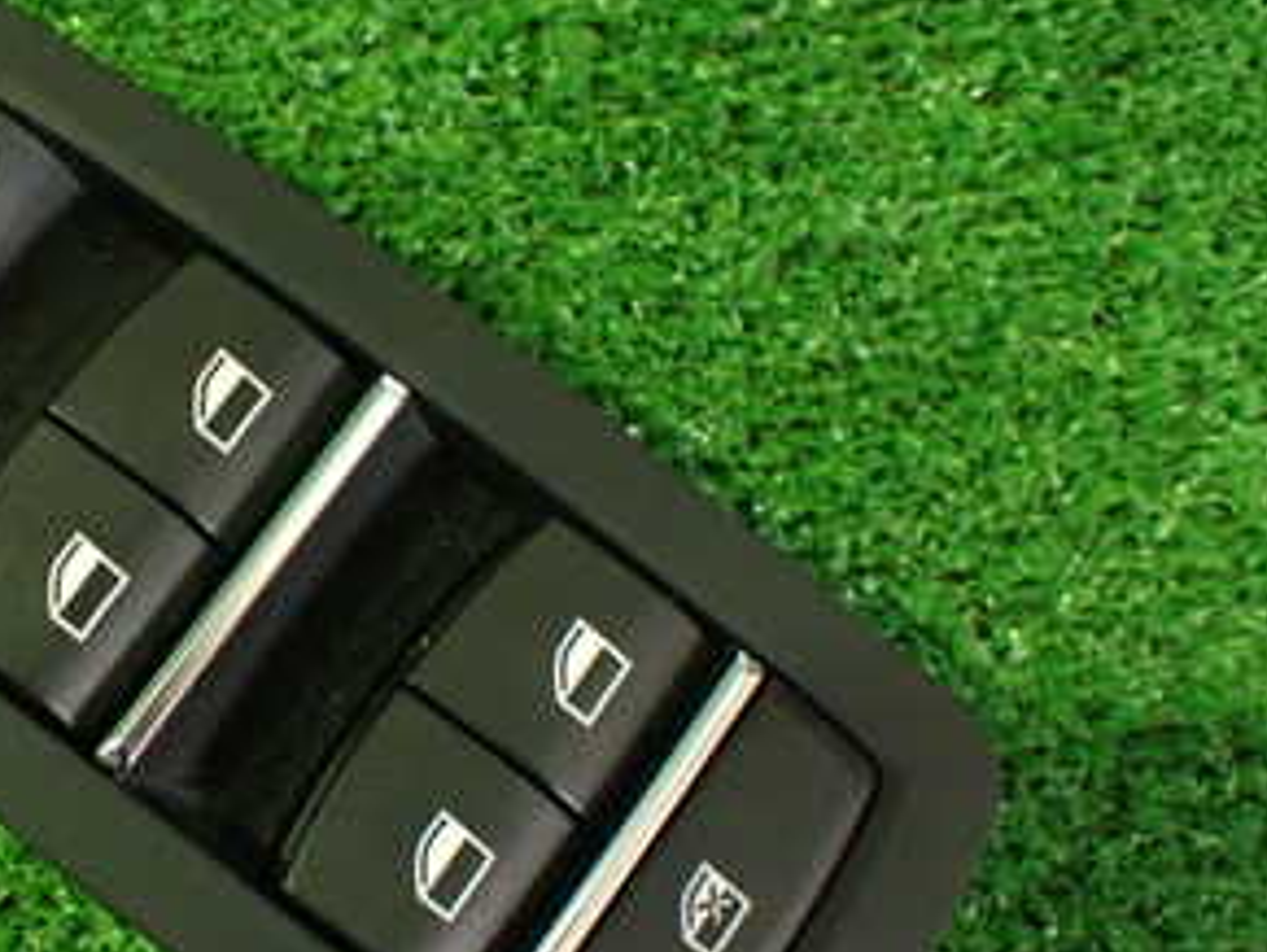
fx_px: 2271
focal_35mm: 62
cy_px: 480
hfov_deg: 29.7
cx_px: 96
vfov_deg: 23.7
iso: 1000
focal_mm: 5.4
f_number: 2.3
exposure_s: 1/30
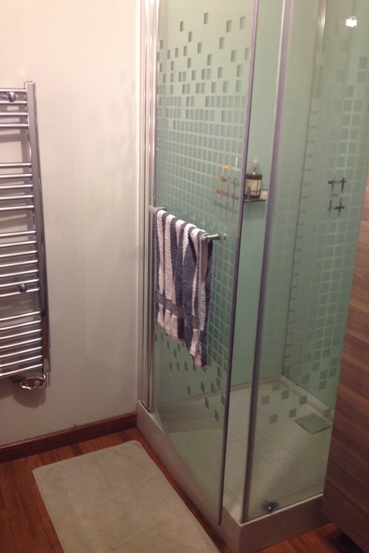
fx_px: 569
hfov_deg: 35.9
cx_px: 161
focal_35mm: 37
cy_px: 274
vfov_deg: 51.9
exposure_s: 1/20
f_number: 2.4
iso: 160
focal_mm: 4.28
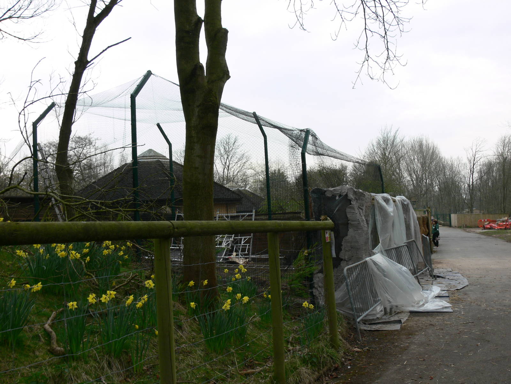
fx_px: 517
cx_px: 256
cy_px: 192
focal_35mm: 35
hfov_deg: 52.6
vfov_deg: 40.7
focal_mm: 7.4
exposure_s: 1/125
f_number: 5.6
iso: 80
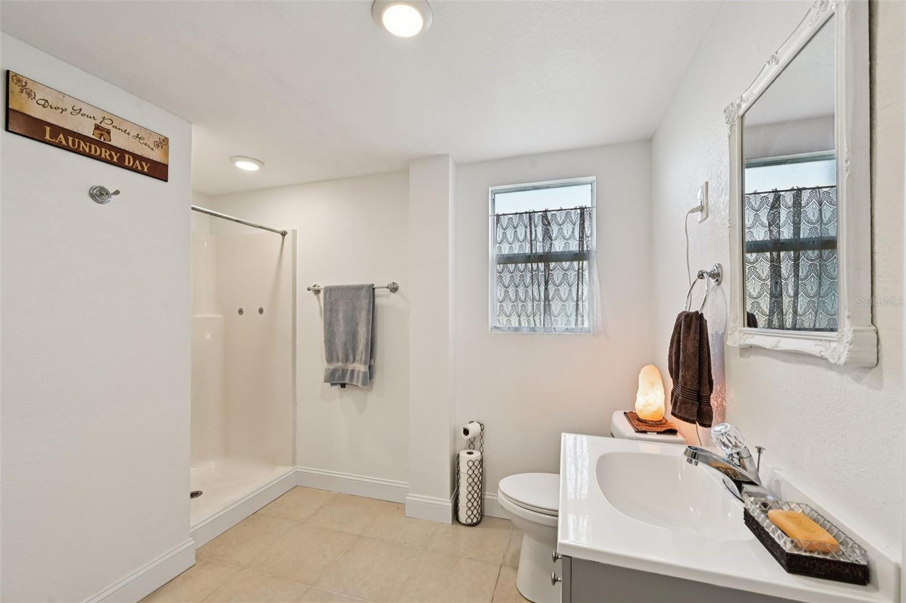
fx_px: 352
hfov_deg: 104.3
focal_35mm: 14
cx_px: 453
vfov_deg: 81.2
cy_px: 302
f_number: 8
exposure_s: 1/60
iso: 400
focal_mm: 14
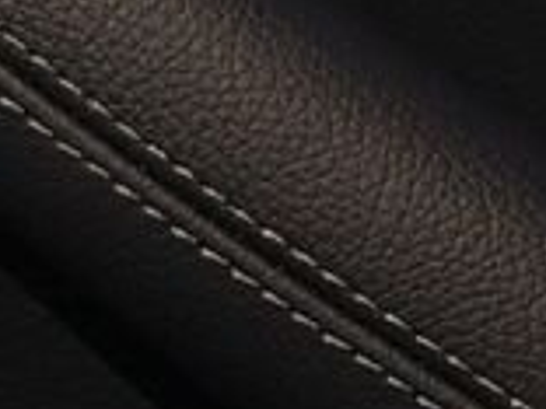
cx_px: 444
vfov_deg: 4.5
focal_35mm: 316
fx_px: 4984
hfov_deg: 6.3
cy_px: -769
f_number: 1.78
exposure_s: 1/50
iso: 80
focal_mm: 6.76
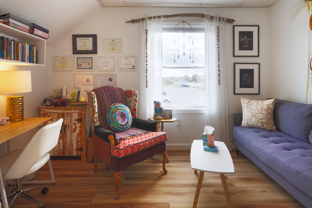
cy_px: 94
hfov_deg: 83.9
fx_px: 173
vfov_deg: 61.8
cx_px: 148
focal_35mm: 20
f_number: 7.1
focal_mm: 15
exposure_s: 1/13
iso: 250
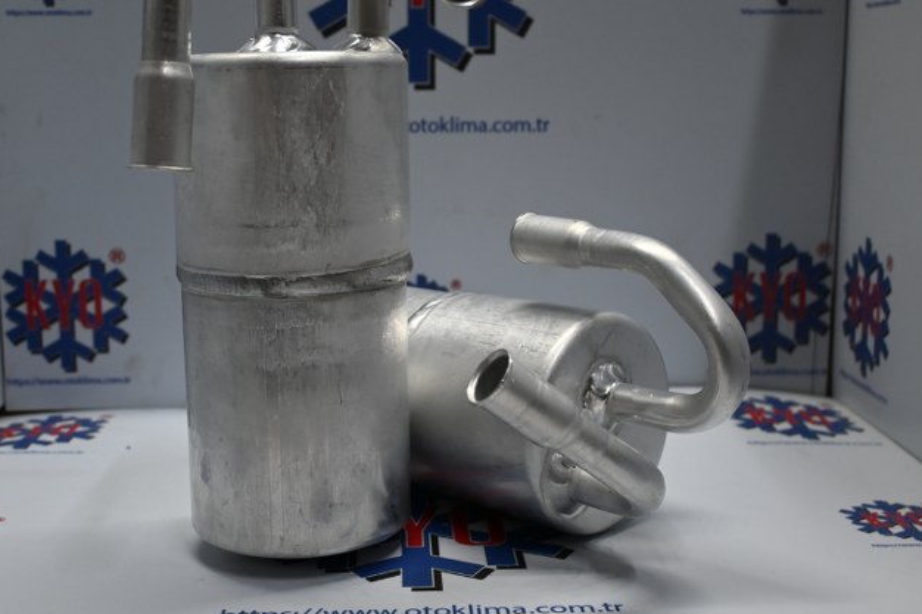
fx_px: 1202
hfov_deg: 41.9
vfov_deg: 28.6
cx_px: 421
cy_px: 275
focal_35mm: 47
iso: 560
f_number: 4.2
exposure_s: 1/125
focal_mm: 24.5
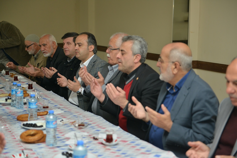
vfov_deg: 19.5
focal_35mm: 70
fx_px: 461
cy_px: 79
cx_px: 118
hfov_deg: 28.8
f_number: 2.8
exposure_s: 1/160
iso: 1250
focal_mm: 70
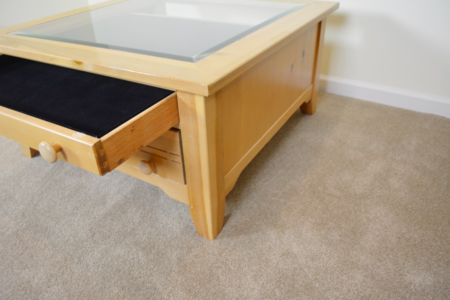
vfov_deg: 47.9
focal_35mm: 27
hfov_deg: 67.4
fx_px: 337
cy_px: 150
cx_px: 225
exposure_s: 1/60
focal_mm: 18
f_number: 4
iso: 800
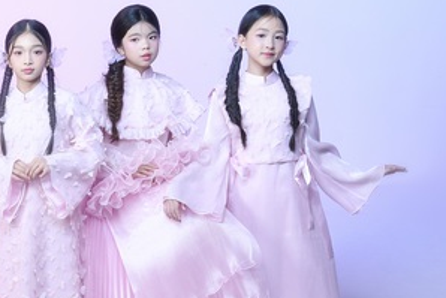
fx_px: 880
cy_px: 192
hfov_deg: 27.3
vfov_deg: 19.2
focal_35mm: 71
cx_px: 30
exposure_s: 1/160
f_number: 6.3
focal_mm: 29
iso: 250
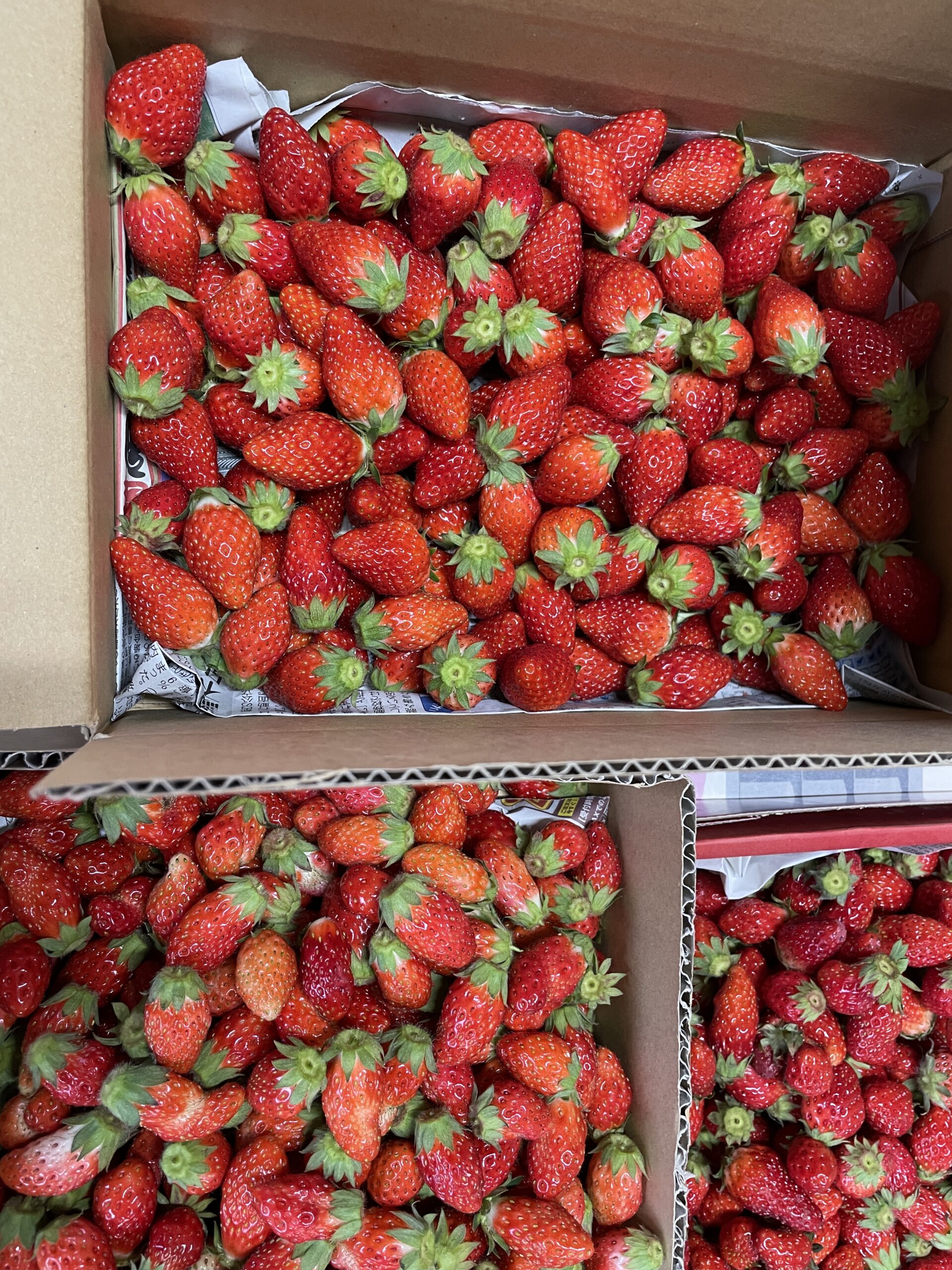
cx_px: 476
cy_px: 635
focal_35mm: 26
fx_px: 953
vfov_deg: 67.3
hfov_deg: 53.1
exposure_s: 1/50
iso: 200
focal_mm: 4.2
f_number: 1.6
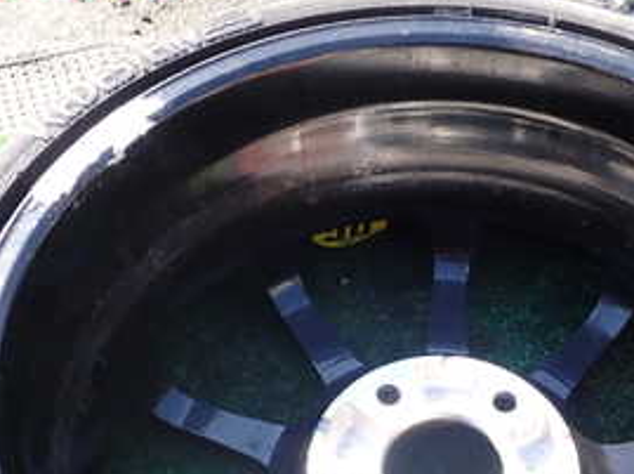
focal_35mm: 67
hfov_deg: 28.7
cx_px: 441
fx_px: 1225
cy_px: 476
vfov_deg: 21.1
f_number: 3.2
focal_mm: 5.4
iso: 100
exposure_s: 1/160
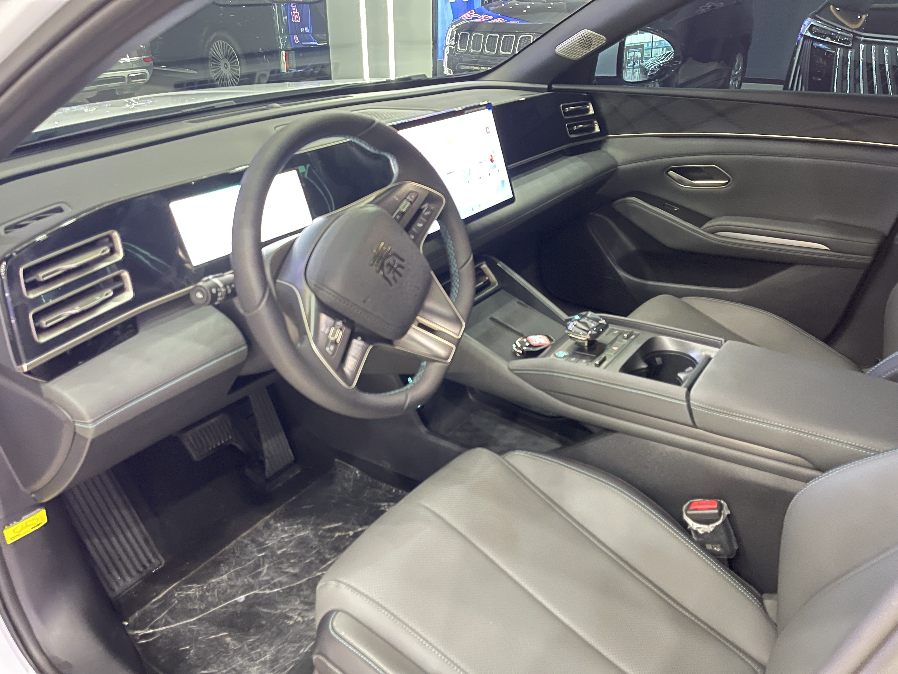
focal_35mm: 25
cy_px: 337
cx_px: 449
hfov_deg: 69.4
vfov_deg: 54.9
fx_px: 649
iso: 1000
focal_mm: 5.1
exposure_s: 1/14
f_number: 1.6
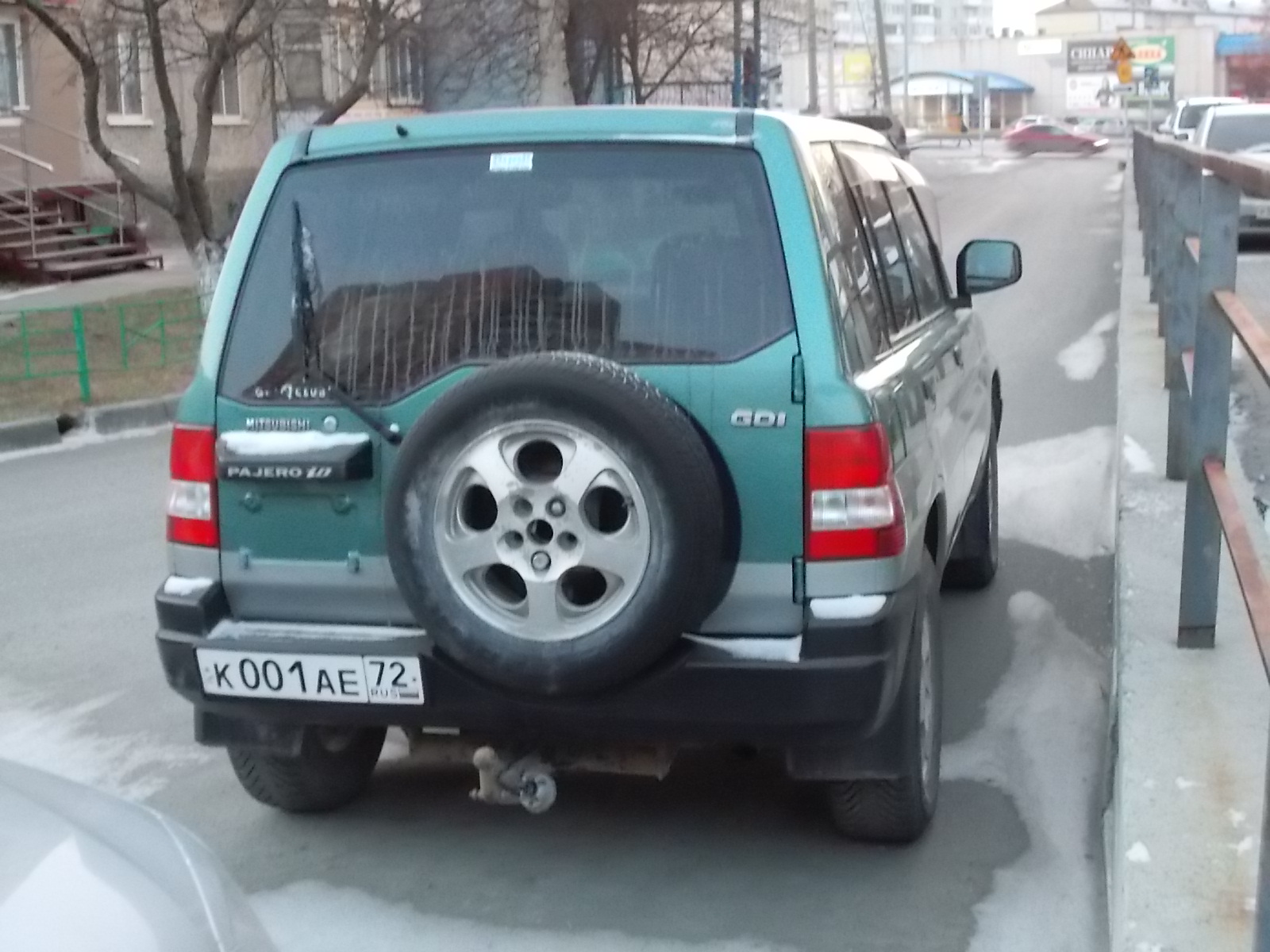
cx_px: 635
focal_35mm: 50
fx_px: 1834
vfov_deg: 29.1
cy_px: 476
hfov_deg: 38.2
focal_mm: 9
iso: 800
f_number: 4.5
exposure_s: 1/20
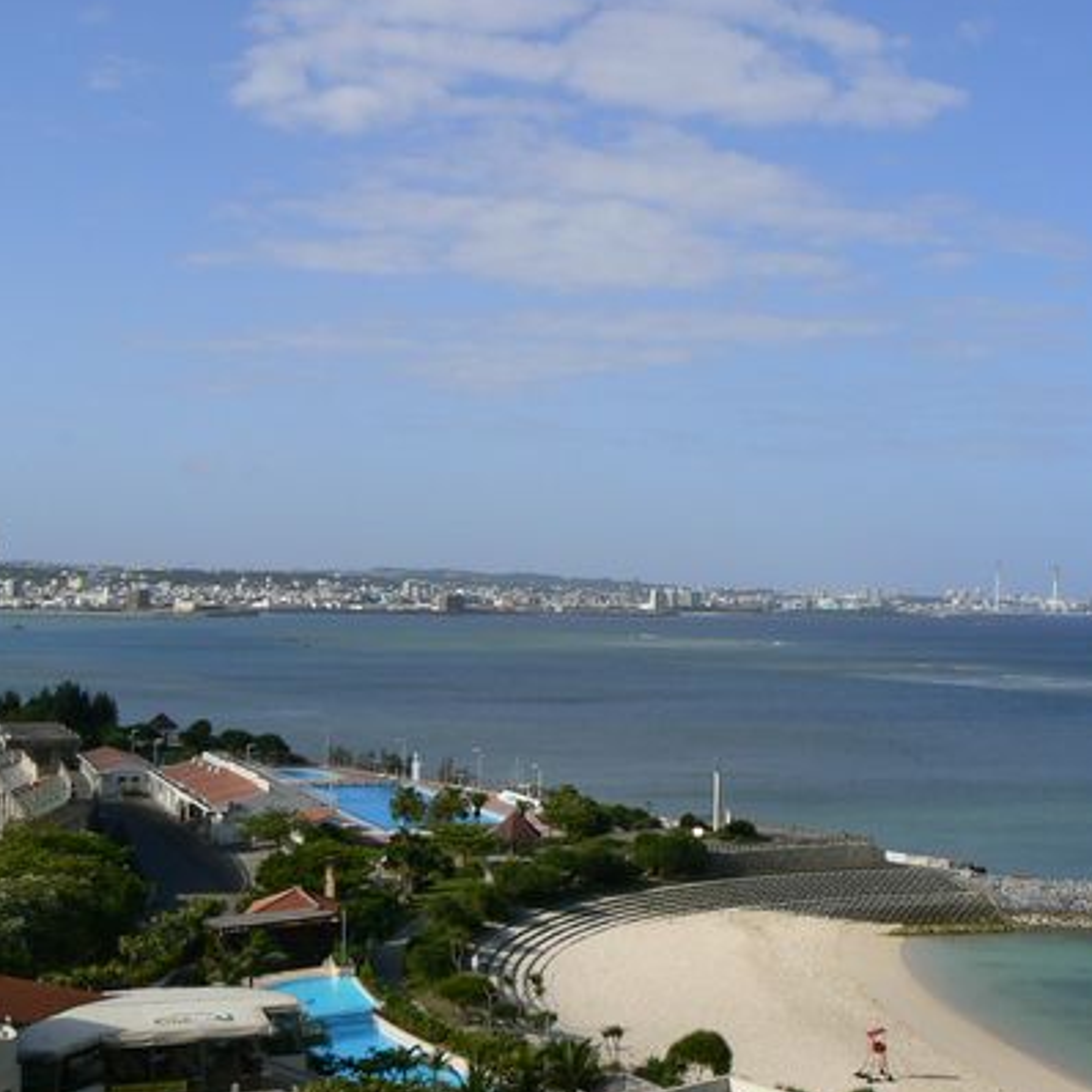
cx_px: 637
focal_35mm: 48
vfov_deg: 35.3
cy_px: 519
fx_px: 1713
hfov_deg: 35.3
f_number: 8
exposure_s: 1/400
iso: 80
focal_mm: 6
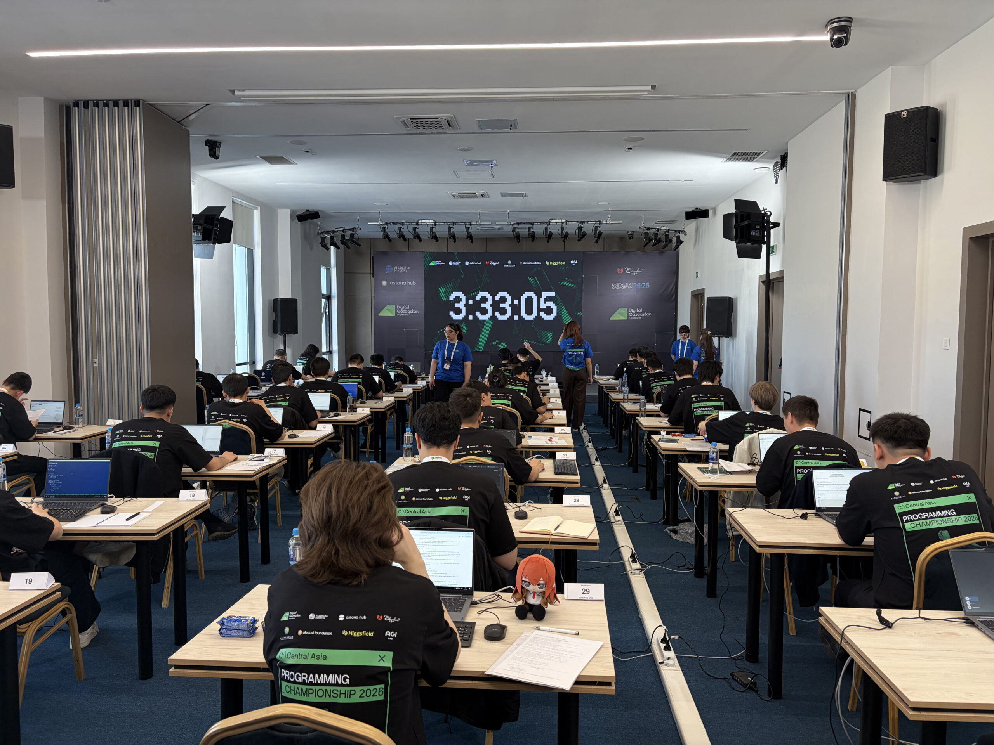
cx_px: 497
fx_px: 747
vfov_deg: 53.1
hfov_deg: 67.3
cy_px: 372
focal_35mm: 26
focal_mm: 5.96
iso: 100
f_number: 1.6
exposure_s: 1/120
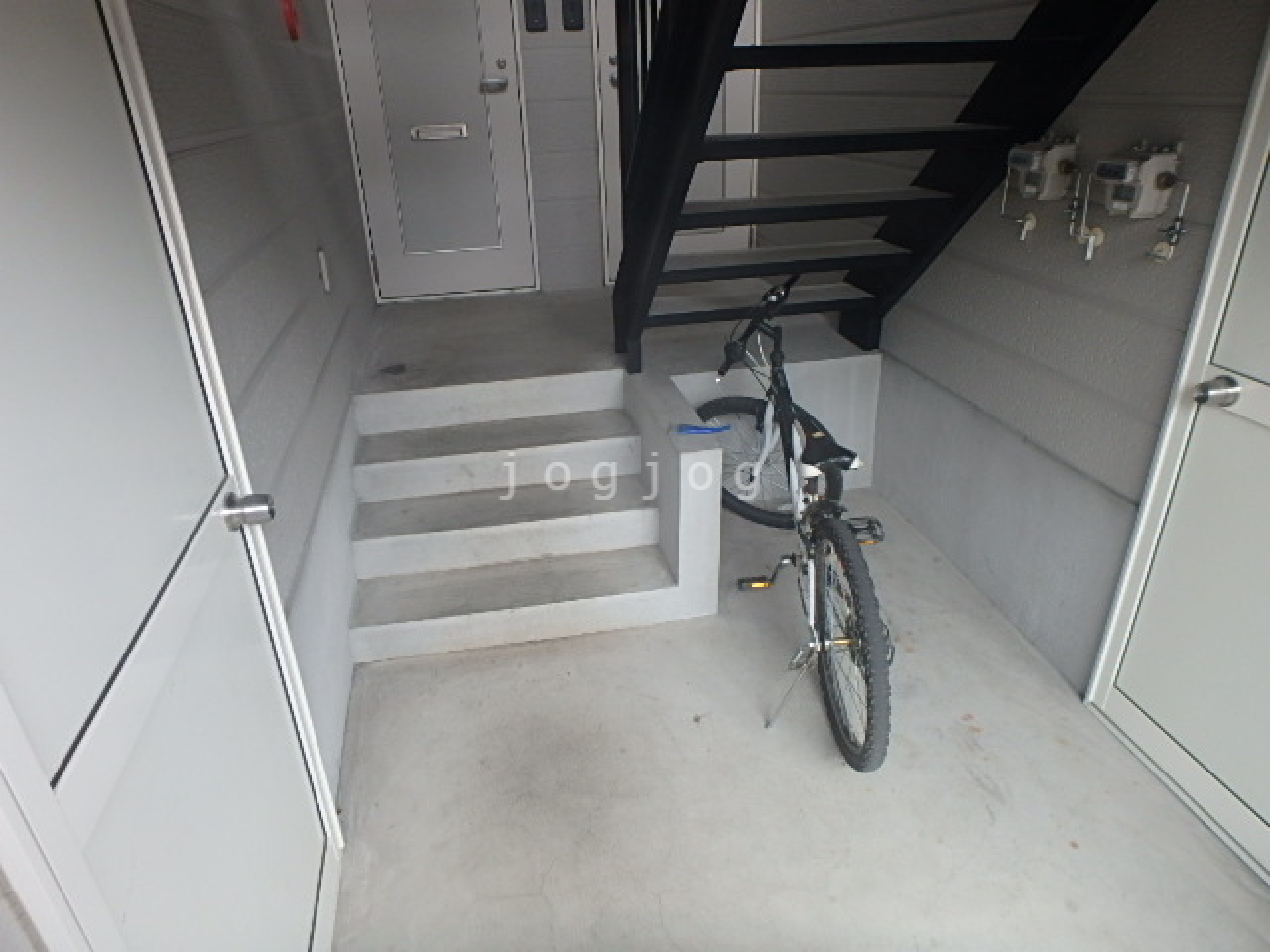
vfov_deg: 63.4
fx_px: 770
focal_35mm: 21
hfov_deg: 79.0
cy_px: 476
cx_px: 635
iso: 200
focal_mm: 3.7
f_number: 3.5
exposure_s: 1/50
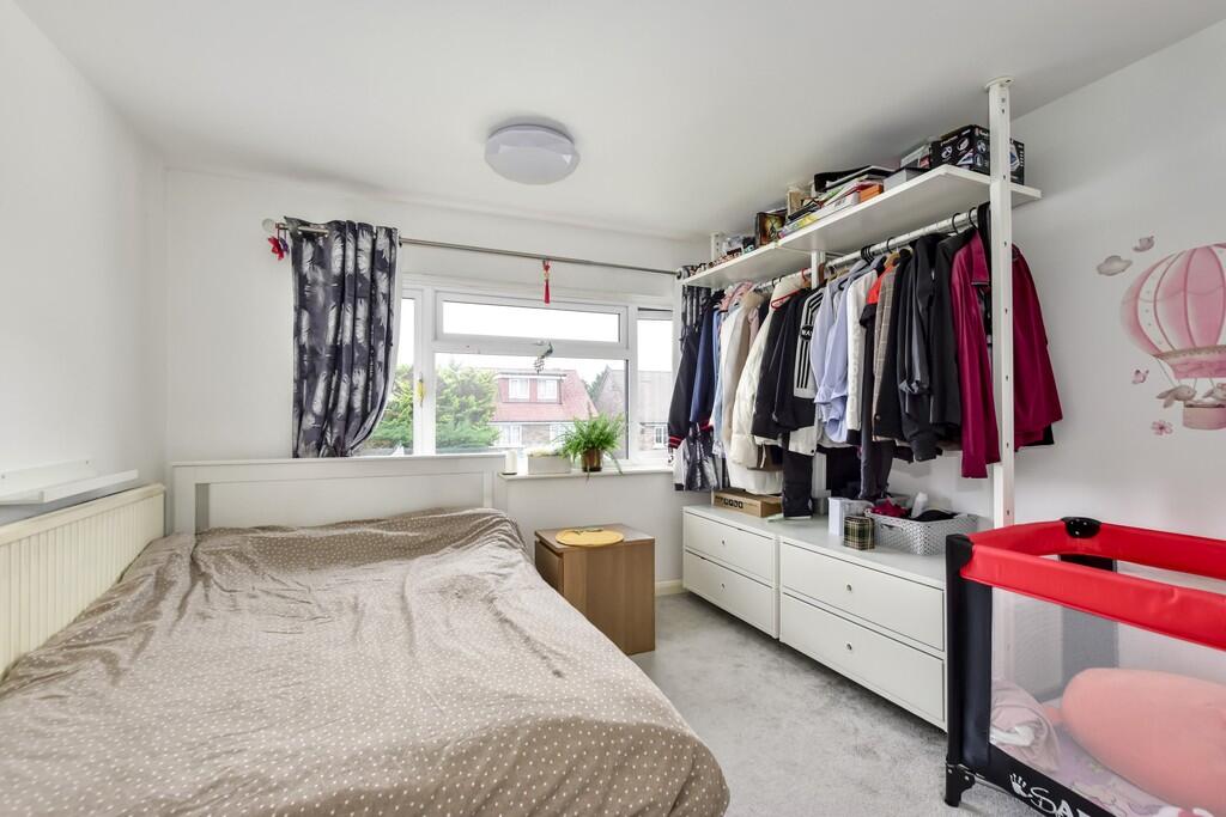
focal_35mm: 15
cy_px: 408
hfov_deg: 100.4
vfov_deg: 77.3
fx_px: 511
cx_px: 613
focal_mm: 10
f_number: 8
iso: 640
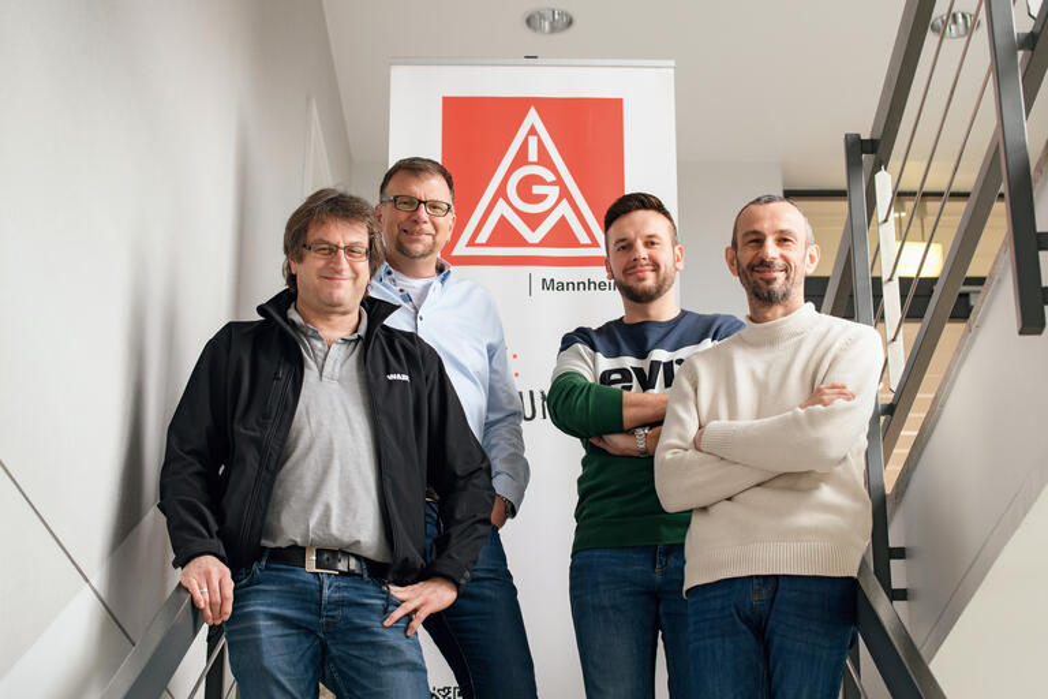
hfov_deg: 28.8
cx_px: 524
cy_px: 350
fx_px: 2038
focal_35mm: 70
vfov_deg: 19.5
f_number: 5
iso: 2000
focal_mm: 70
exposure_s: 1/80
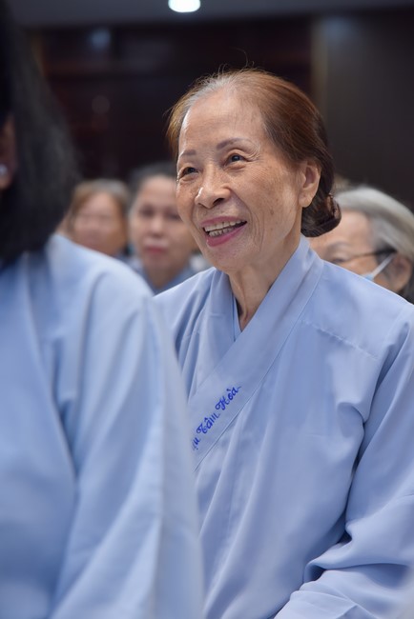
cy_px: 310
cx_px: 207
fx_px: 2068
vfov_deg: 17.1
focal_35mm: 120
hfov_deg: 11.4
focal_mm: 120
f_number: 5
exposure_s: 1/125
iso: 1000
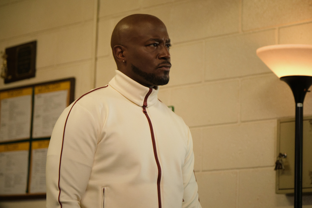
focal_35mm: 112
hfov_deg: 18.3
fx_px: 971
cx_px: 156
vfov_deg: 12.2
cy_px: 104
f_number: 2.8
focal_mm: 74.4
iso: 5000
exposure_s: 1/125
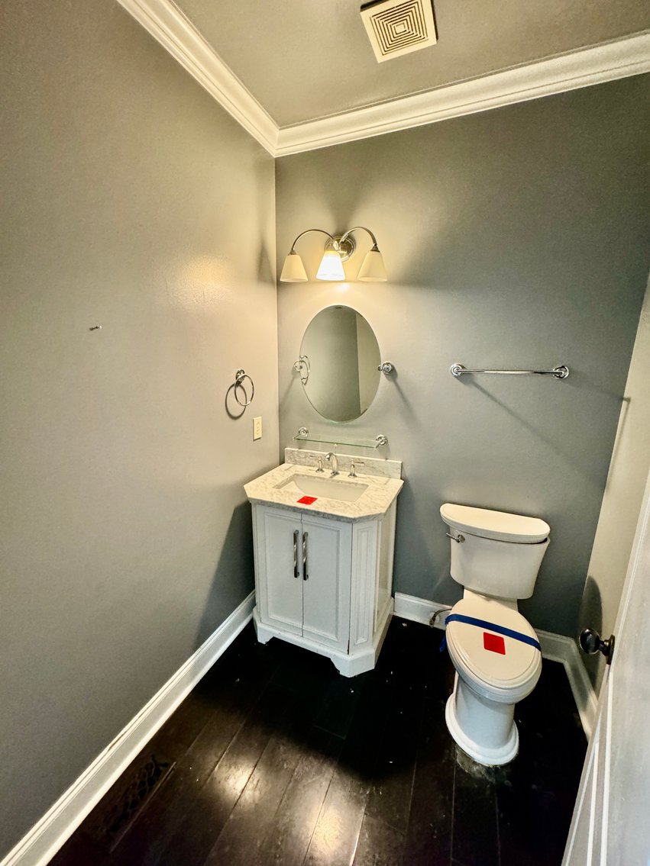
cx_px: 325
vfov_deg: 102.1
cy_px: 433
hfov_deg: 85.7
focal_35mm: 14
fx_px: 351
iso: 400
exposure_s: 1/60
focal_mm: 2.22
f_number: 2.2
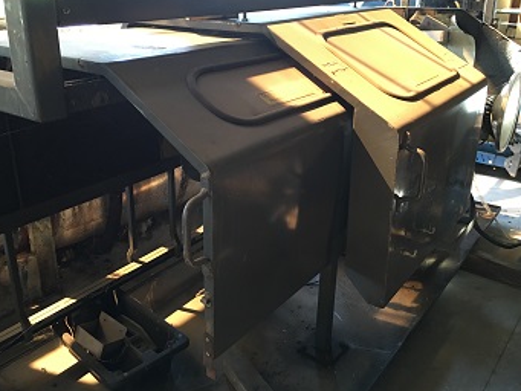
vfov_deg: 41.8
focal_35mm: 34
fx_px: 512
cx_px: 252
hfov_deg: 53.9
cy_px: 197
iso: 80
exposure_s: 1/8
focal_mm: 4.15
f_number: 2.2
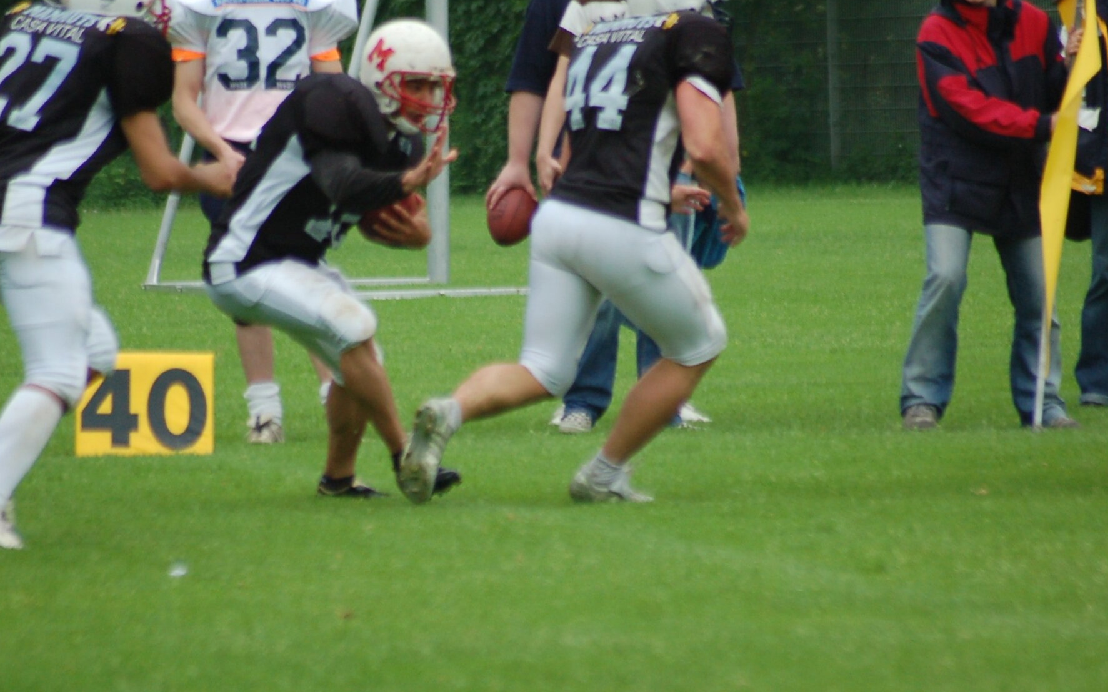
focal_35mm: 568
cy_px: 259
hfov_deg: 3.7
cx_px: 512
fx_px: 17151
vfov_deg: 2.3
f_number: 5.6
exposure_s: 1/500
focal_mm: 300
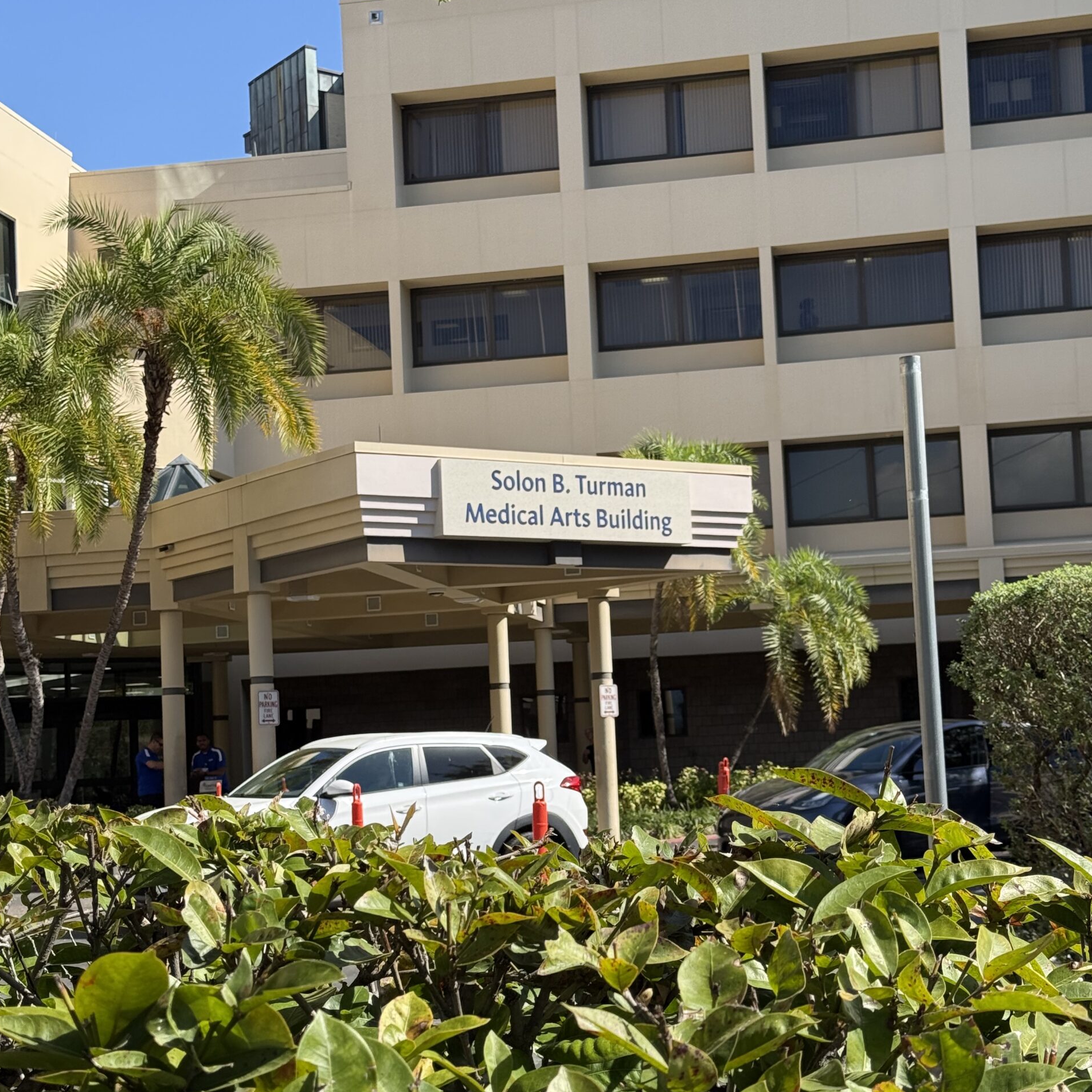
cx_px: 545
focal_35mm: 57
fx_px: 2034
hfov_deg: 30.0
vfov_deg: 30.0
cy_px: 600
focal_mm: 6.76
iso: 64
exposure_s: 1/2494
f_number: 1.78
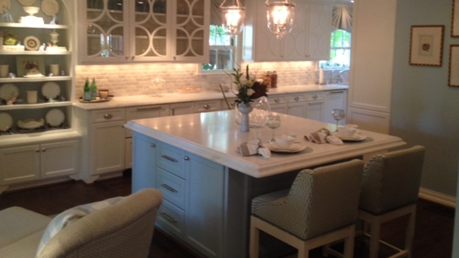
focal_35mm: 39
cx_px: 229
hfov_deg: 51.6
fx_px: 475
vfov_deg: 30.2
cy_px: 84
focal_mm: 4.28
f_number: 2.4
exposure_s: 1/20
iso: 125
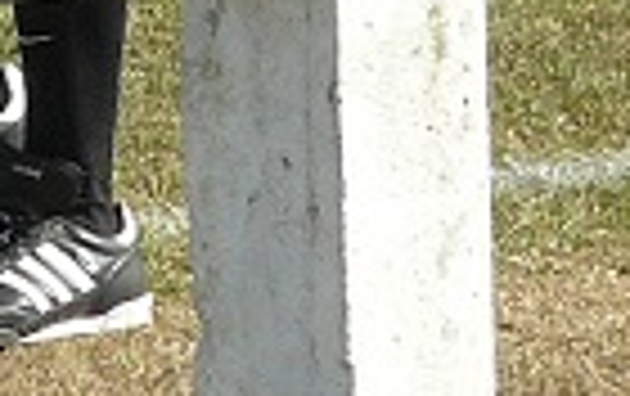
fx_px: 14274
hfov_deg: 2.5
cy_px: -729
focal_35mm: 830
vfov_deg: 1.6
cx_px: -241
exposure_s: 1/320
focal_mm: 16.9
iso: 100
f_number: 5.6
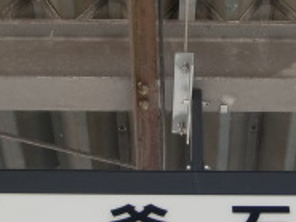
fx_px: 830
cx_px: 203
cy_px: 133
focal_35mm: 97
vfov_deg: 15.3
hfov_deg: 20.1
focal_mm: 4.9
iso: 64
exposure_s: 1/125
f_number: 2.6
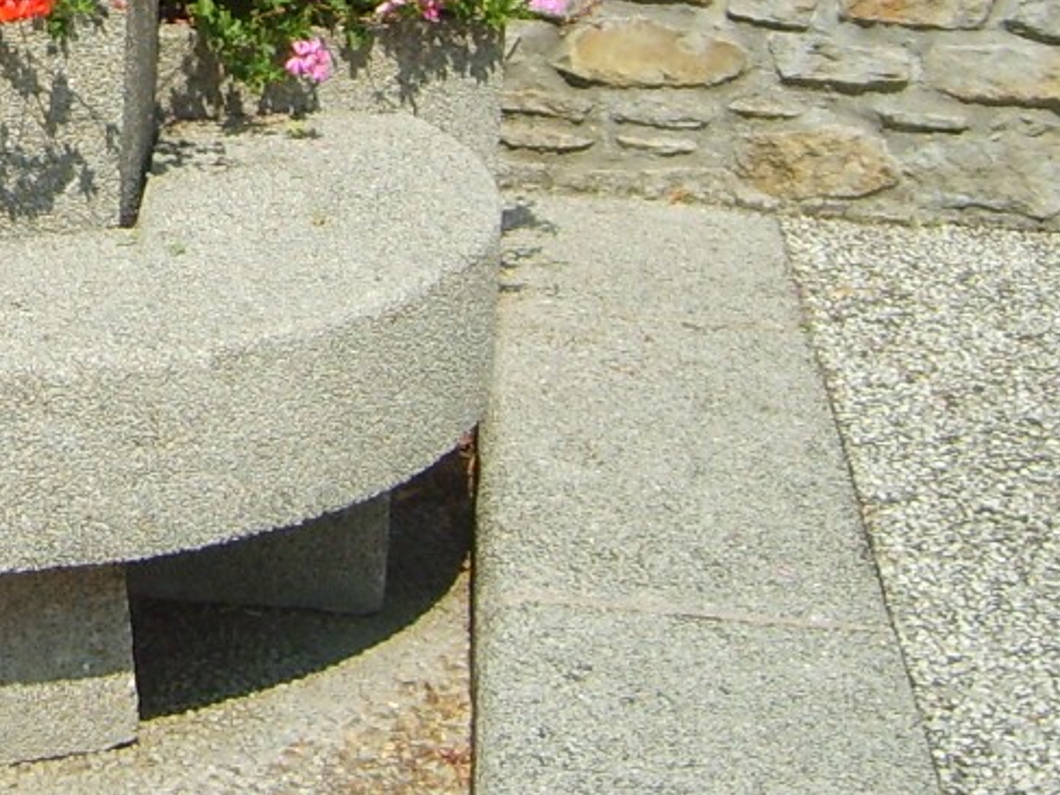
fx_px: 3521
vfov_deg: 12.6
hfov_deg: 16.0
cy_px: -174
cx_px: -418
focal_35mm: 115
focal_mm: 5.8
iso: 50
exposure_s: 1/180
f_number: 7.1
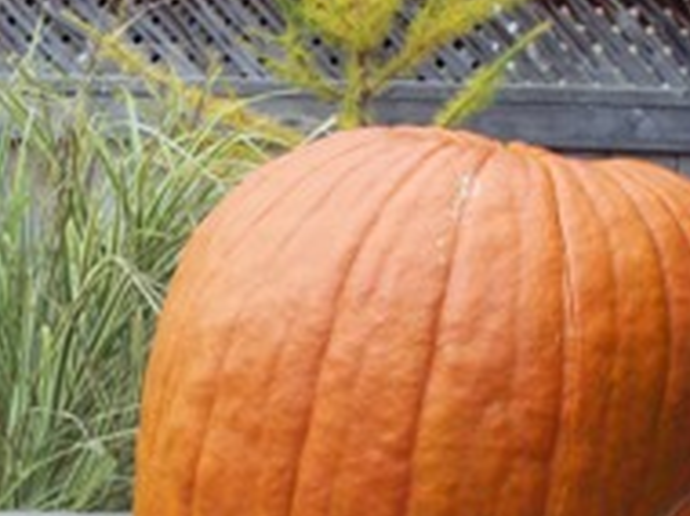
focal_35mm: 85
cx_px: 330
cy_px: 574
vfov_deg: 16.8
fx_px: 1692
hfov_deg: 23.0
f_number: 2.8
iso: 80
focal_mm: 7.54
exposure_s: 1/125
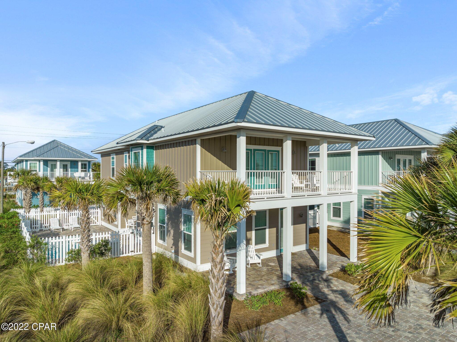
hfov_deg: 71.6
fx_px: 317
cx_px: 228
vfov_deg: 56.8
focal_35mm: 24
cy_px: 171
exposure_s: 1/200
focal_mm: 12.29
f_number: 4
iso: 100
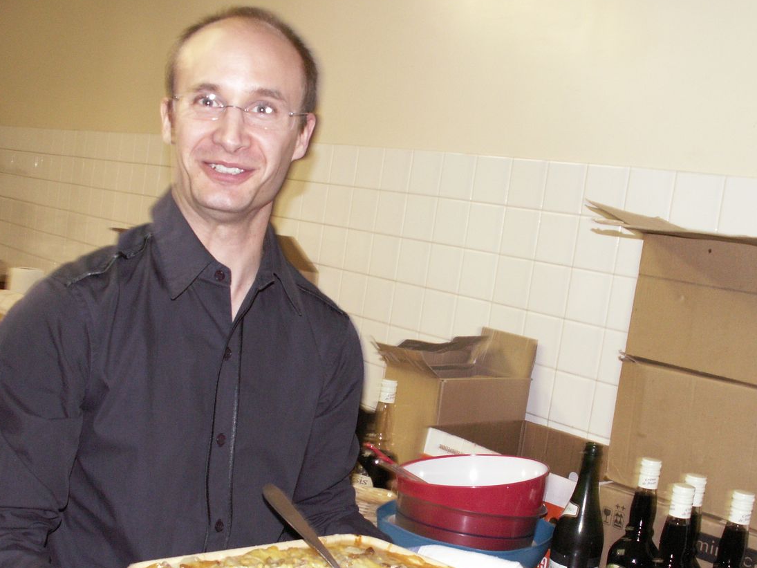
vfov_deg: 32.1
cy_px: 345
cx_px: 404
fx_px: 984
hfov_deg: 42.1
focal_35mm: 45
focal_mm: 5.86
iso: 160
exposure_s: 1/40
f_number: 2.8
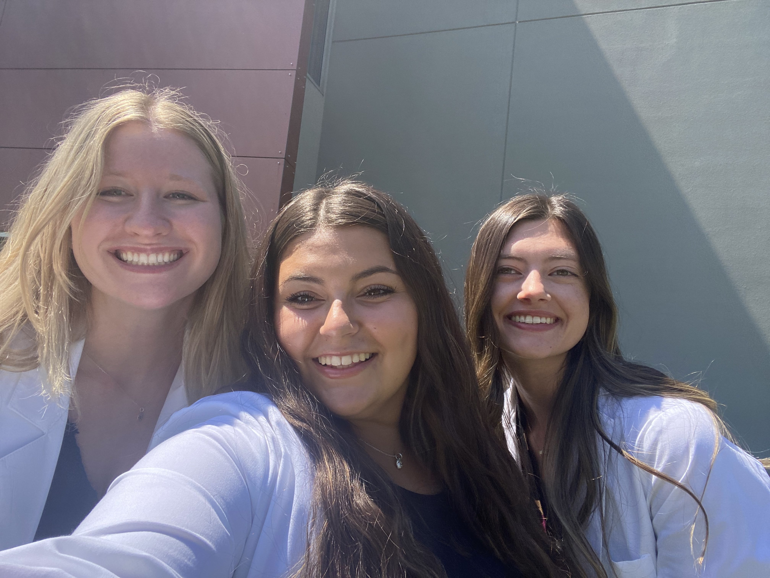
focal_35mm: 23
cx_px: 385
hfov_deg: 73.9
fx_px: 512
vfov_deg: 58.9
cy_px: 289
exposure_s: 1/947
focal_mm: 2.71
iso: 25
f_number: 2.2
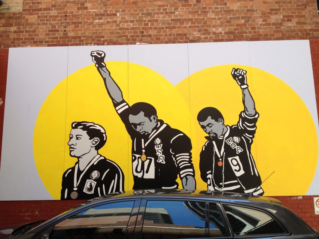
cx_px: 160
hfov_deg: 52.6
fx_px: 323
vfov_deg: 40.7
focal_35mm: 35
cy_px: 120
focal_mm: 4.28
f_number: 2.4
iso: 50
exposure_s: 1/254
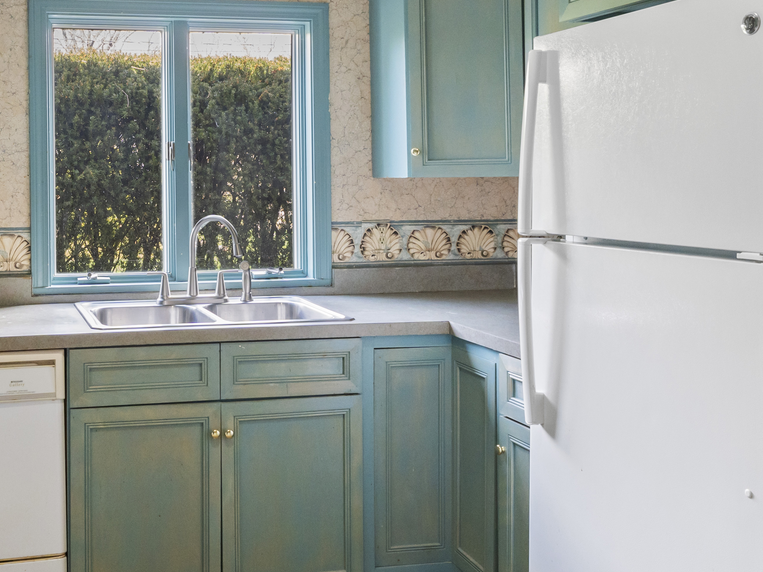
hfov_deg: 42.0
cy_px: 195
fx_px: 949
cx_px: 159
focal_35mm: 43
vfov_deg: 33.3
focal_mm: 16.8
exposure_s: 1/13
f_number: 7.1
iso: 1600
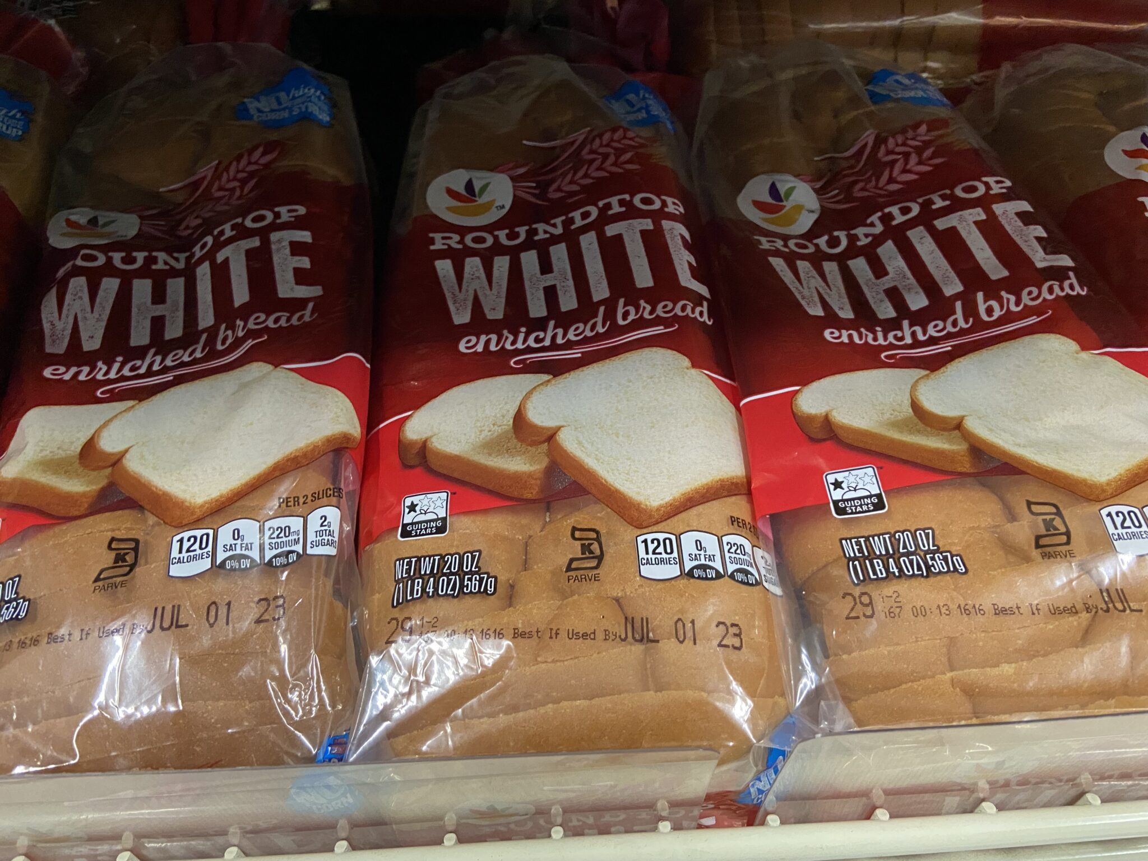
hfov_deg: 67.3
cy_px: 430
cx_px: 574
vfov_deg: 53.1
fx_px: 862
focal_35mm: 26
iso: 500
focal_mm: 4.25
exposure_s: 1/40
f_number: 1.8
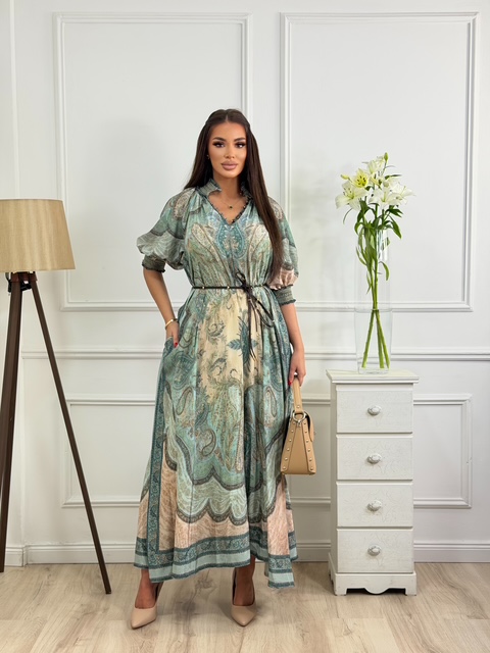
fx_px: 906
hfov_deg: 30.3
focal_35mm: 48
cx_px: 245
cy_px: 326
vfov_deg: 39.7
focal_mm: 6.76
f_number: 1.78
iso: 64
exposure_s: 1/50
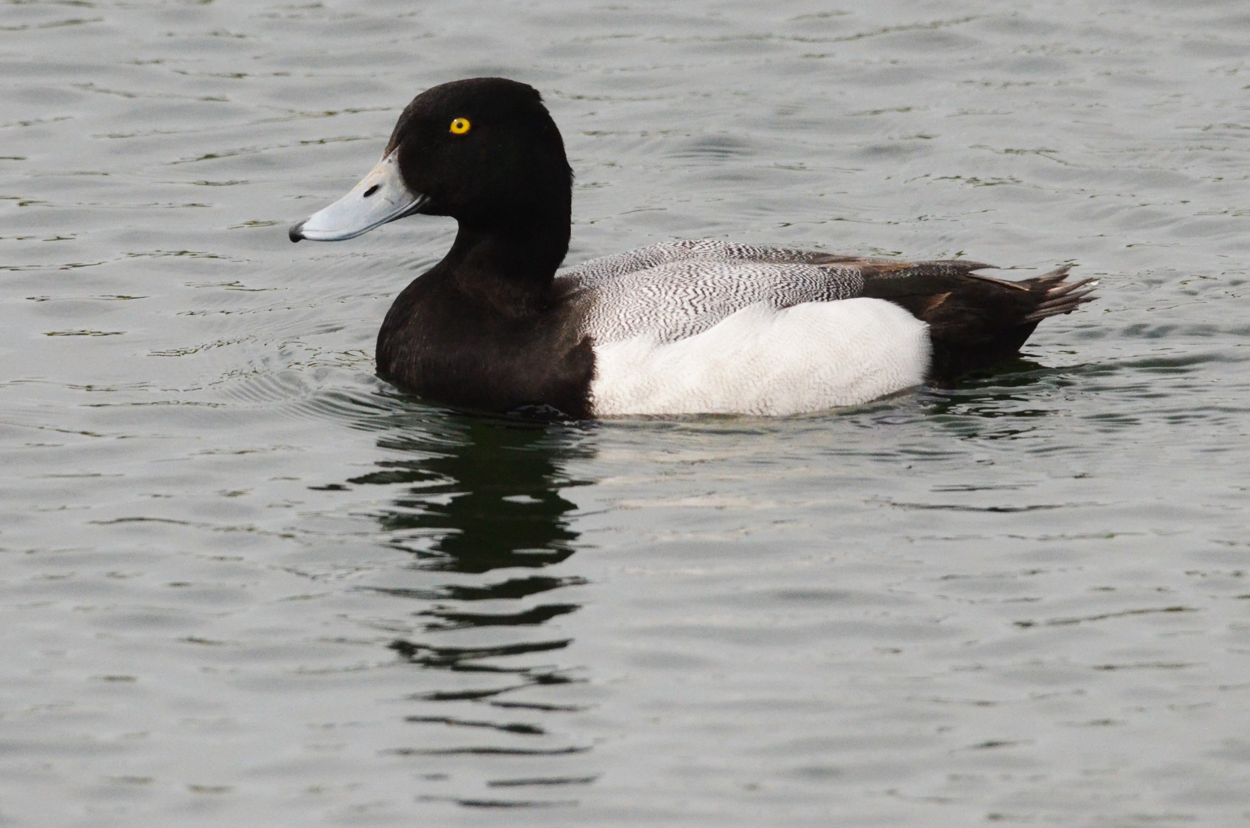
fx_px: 25987
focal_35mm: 750
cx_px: 625
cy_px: 414
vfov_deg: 1.8
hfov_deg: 2.8
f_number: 9
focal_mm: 500
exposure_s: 1/5000
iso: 2500
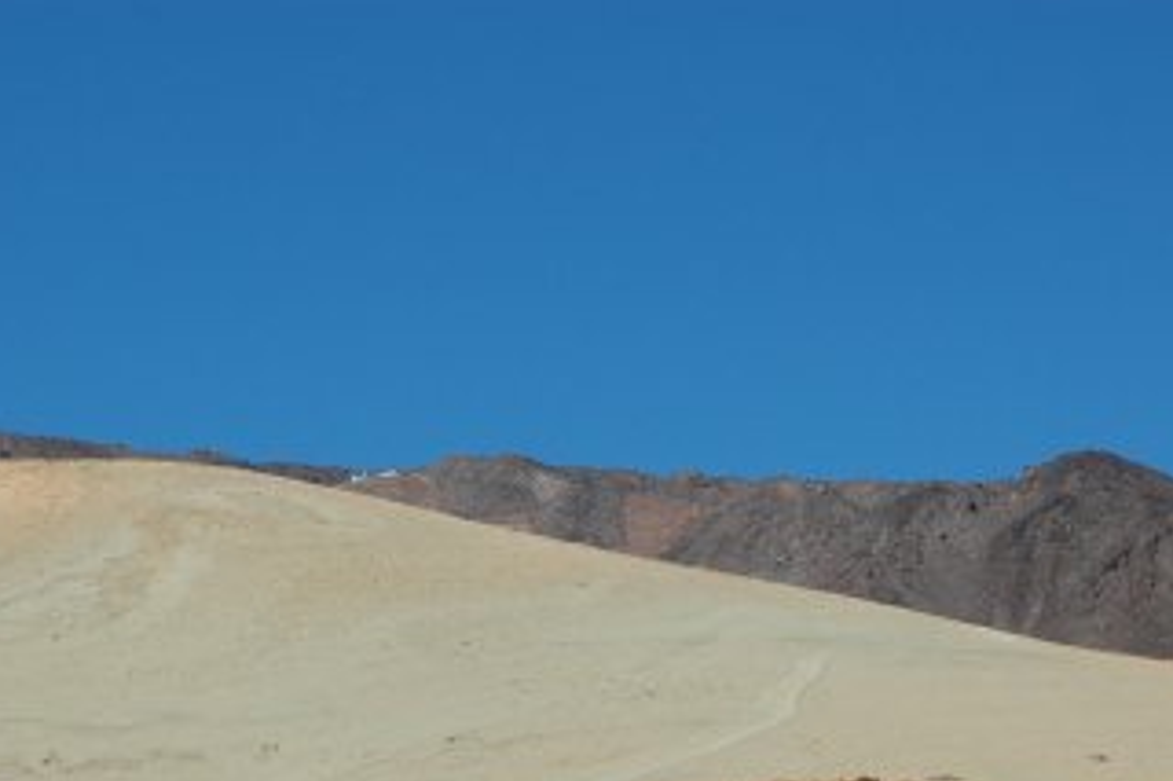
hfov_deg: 12.6
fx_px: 5276
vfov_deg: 8.4
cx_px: 103
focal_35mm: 162
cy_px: 876
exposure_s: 1/400
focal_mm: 48
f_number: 10
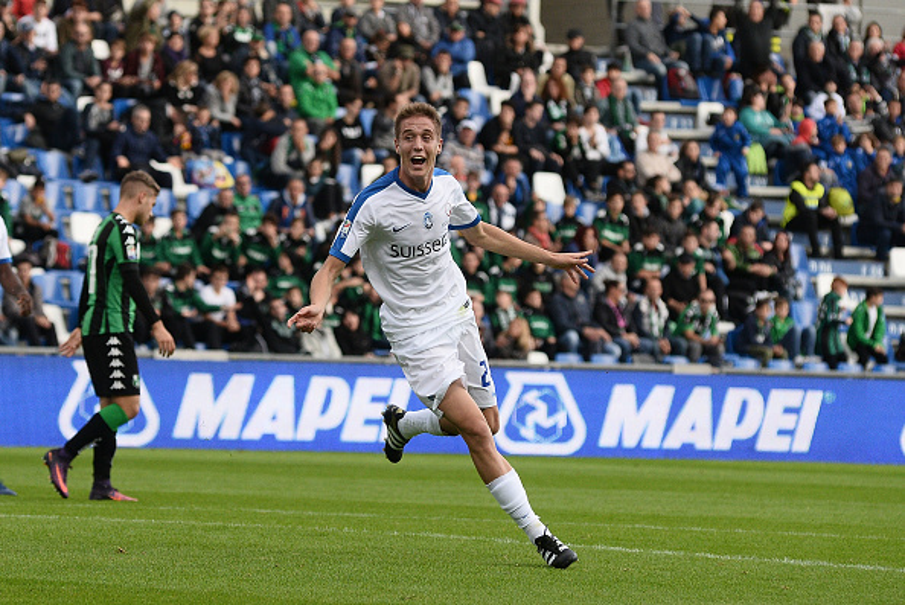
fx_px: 5031
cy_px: 302
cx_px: 452
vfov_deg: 6.9
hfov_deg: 10.3
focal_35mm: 200
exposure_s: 1/1250
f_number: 5.6
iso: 1250
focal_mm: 200
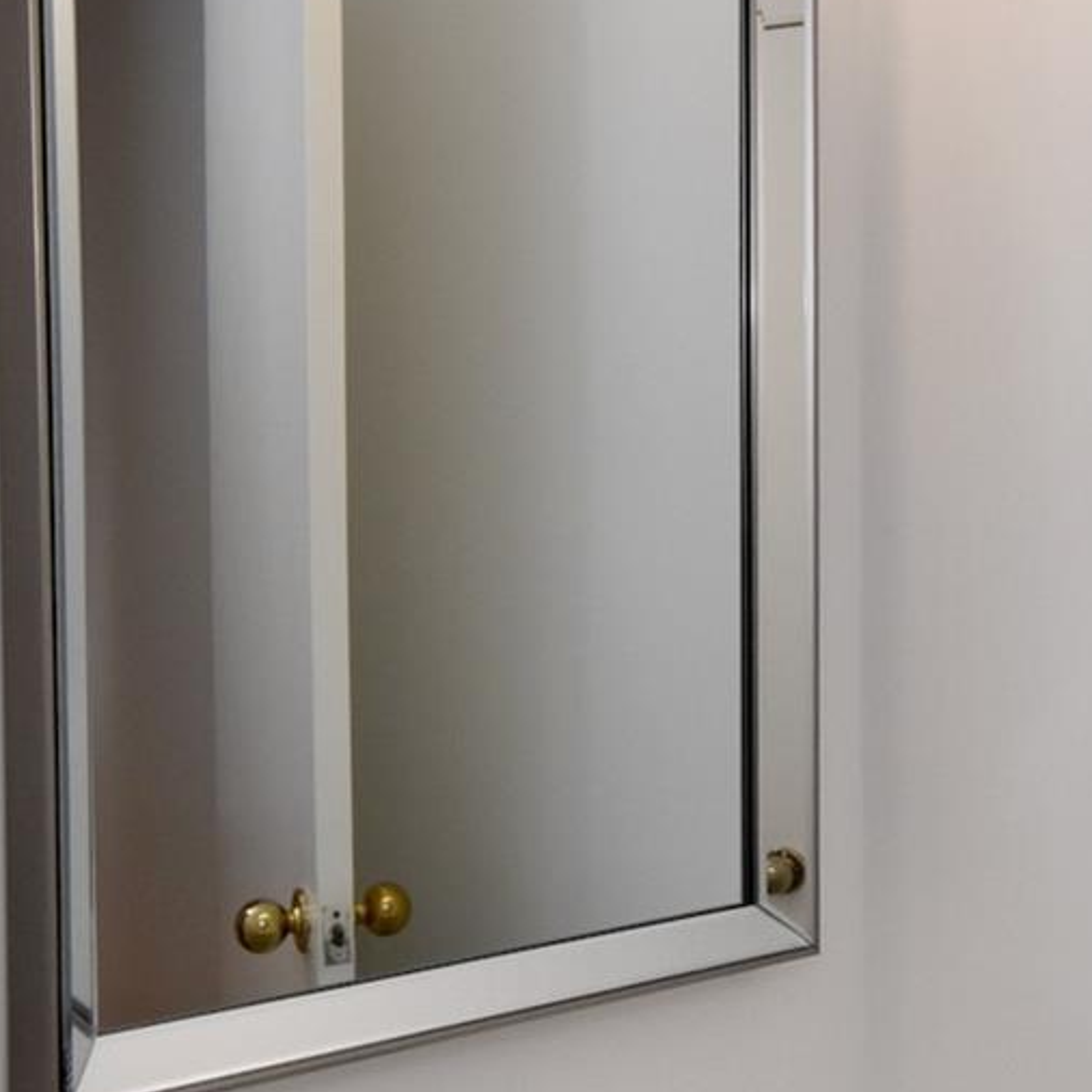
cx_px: 673
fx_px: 2024
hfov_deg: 30.1
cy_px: 856
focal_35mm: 57
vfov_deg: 29.6
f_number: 8
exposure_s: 1/125
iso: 640
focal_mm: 11
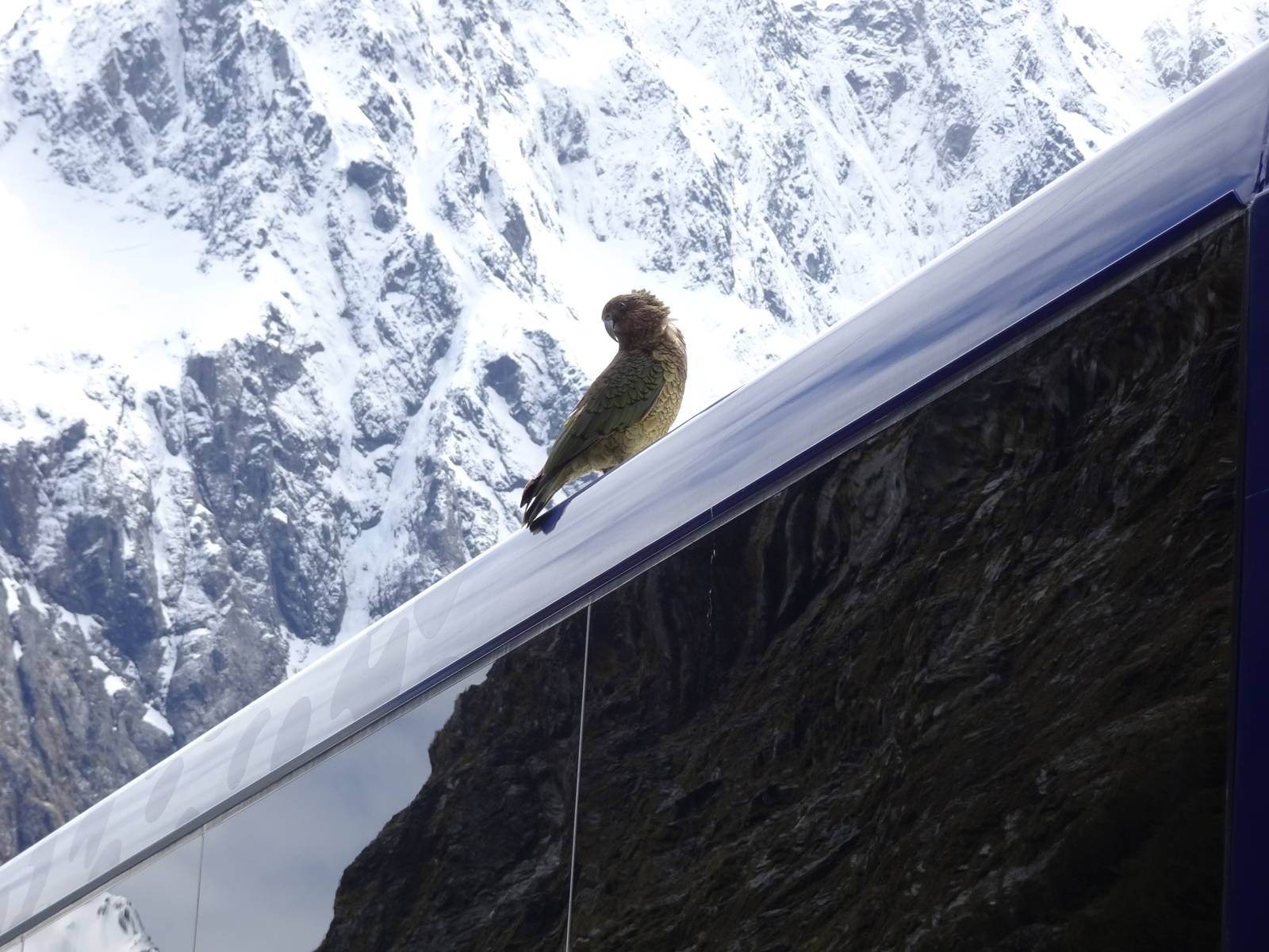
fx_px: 5096
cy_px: 476
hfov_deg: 14.2
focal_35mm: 139
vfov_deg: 10.7
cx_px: 634
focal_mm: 23.73
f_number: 5.6
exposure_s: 1/320
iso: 80
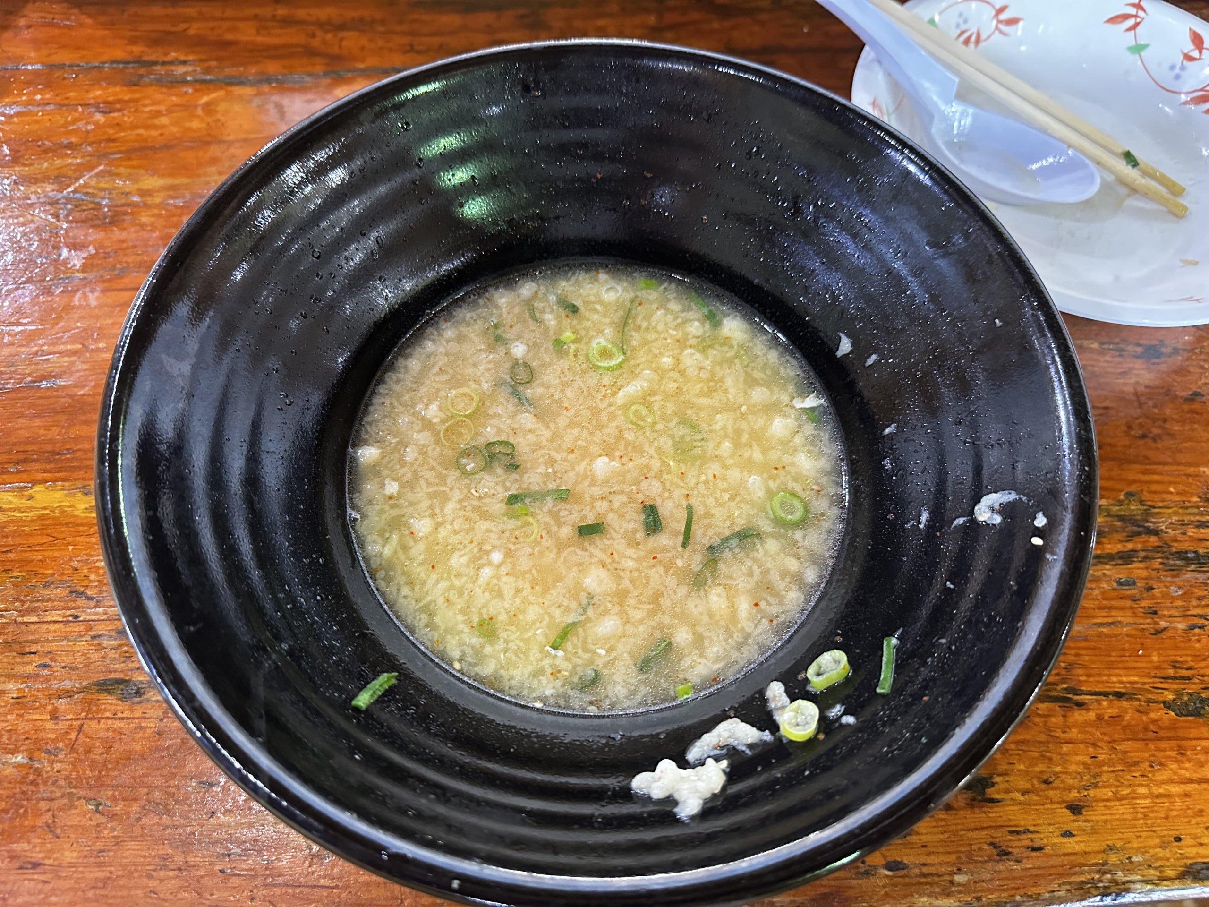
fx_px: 838
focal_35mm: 24
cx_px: 604
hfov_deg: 71.6
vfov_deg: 56.8
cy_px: 454
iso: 640
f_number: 1.78
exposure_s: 1/60
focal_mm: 6.86
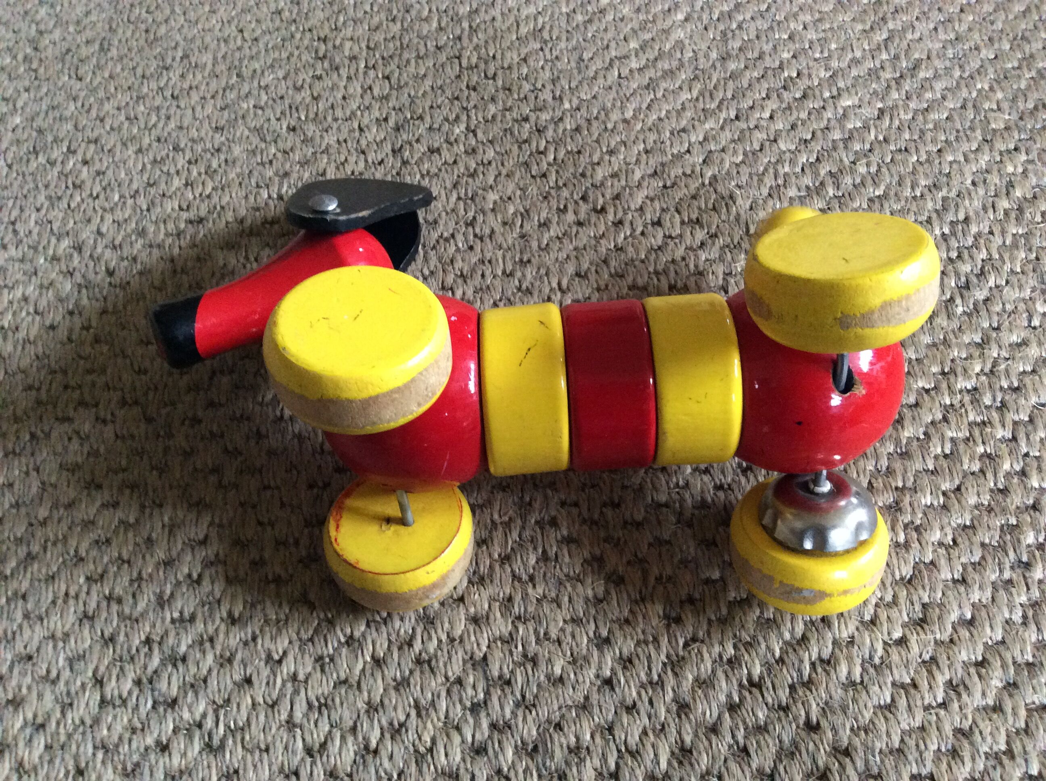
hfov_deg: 56.9
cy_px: 390
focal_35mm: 32
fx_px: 966
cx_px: 523
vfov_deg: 44.1
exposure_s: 1/17
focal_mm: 3.3
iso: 320
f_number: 2.4
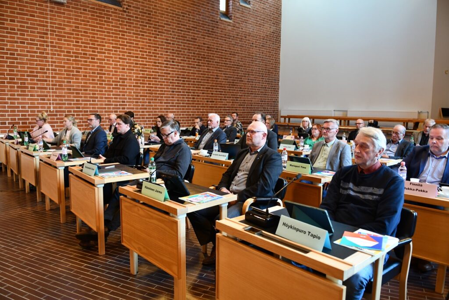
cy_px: 150
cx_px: 224
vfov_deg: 51.3
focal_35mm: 25
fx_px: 312
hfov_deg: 71.5
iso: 640
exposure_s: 1/25
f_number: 2.8
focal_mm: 17
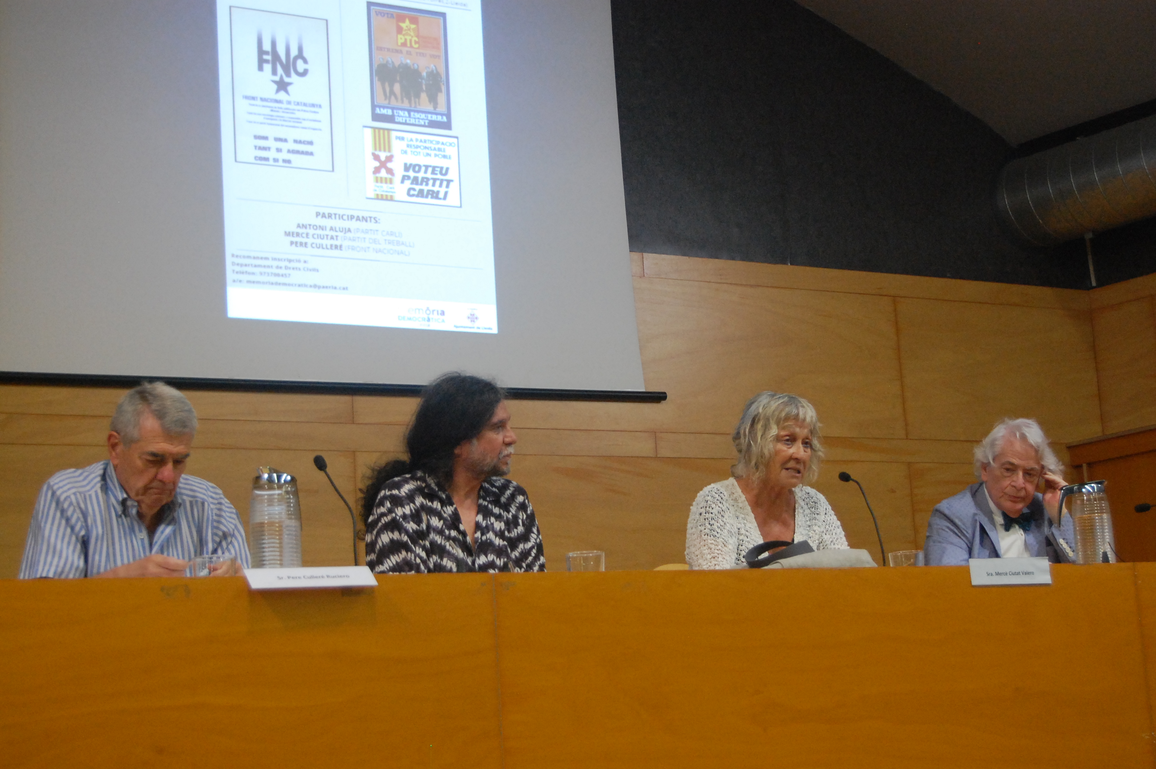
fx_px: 1829
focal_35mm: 57
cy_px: 384
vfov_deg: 23.7
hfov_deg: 35.1
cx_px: 578
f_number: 5
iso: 1600
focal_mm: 38
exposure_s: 1/30
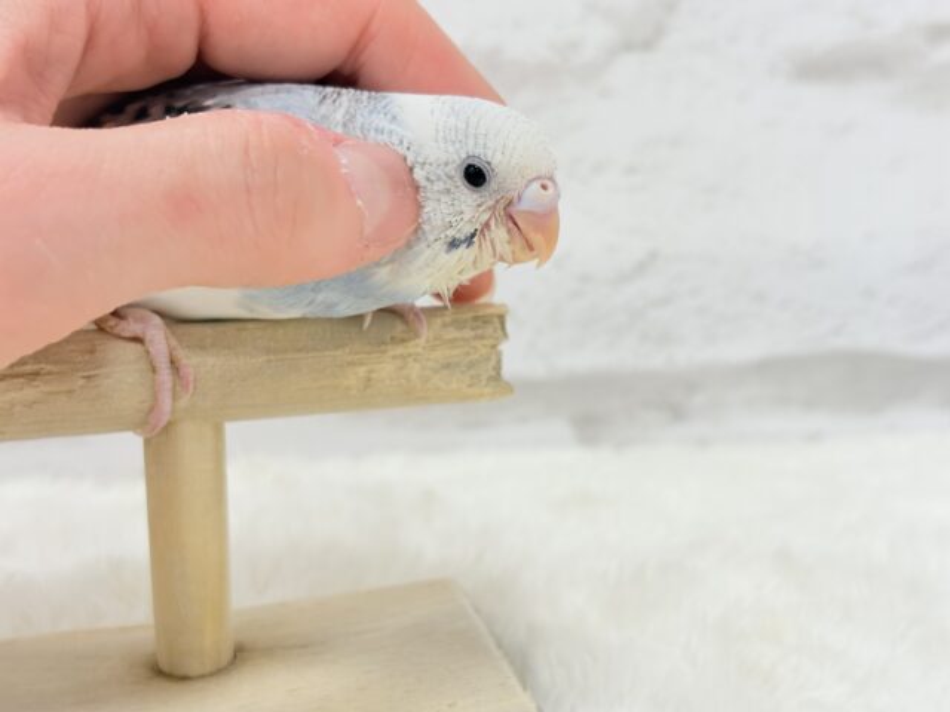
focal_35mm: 52
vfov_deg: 28.0
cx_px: 475
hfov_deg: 36.8
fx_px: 1427
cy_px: 356
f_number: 1.6
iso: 80
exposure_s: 1/100
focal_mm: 5.96
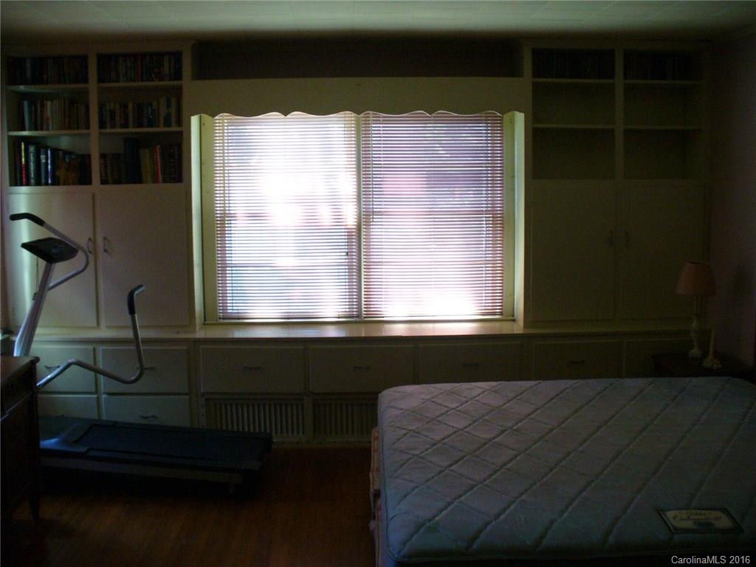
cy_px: 284
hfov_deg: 50.1
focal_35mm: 37
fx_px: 808
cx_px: 378
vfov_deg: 38.7
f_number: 2.8
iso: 200
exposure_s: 1/15
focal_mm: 6.1
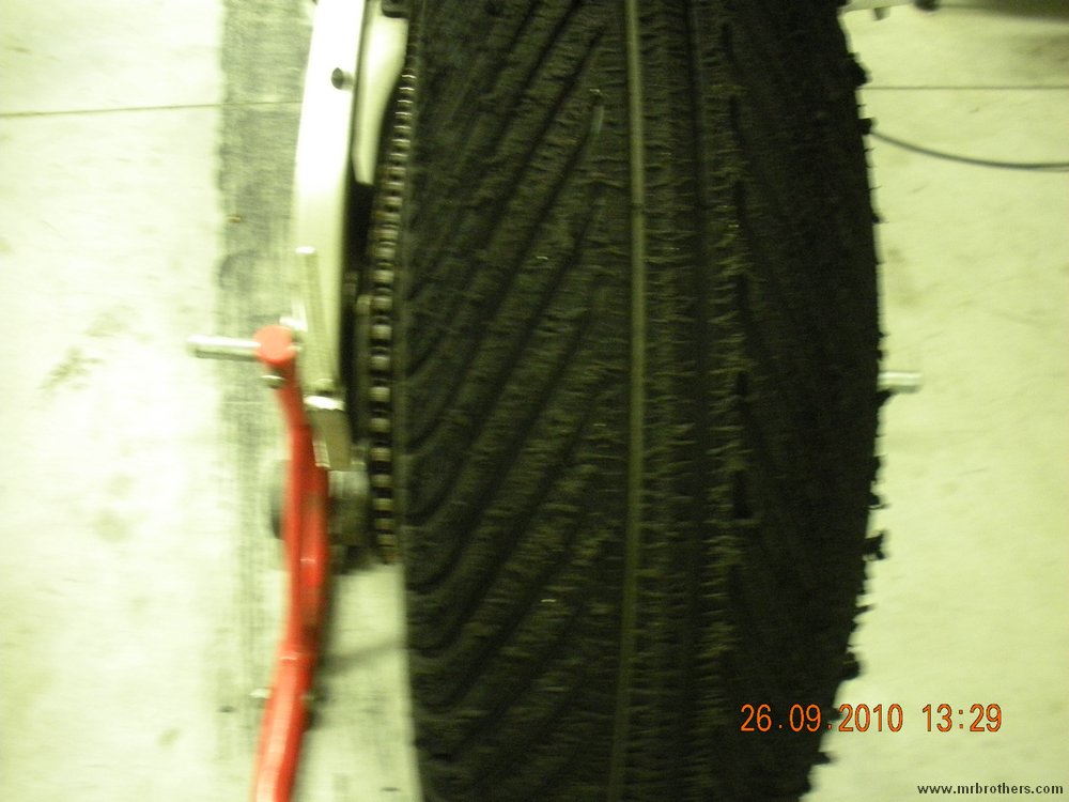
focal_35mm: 35
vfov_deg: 40.7
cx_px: 534
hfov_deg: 52.6
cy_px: 401
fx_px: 1081
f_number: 3.5
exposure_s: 1/8.2
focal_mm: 6.3
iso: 550
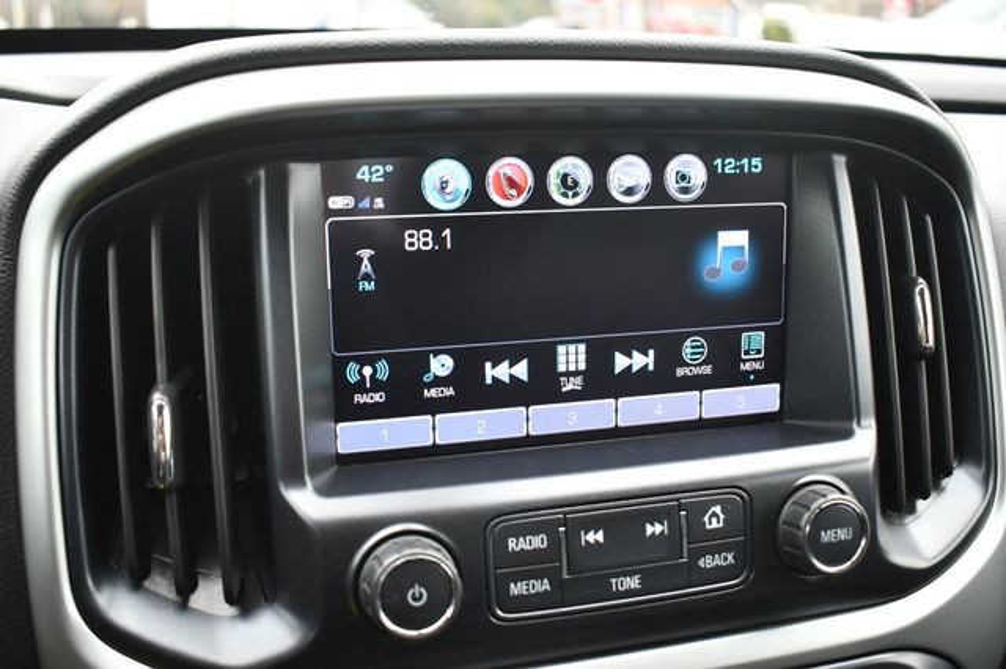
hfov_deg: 53.2
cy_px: 334
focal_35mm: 36
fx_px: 1005
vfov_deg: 36.8
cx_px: 503
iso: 800
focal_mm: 24
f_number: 3.8
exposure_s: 1/200
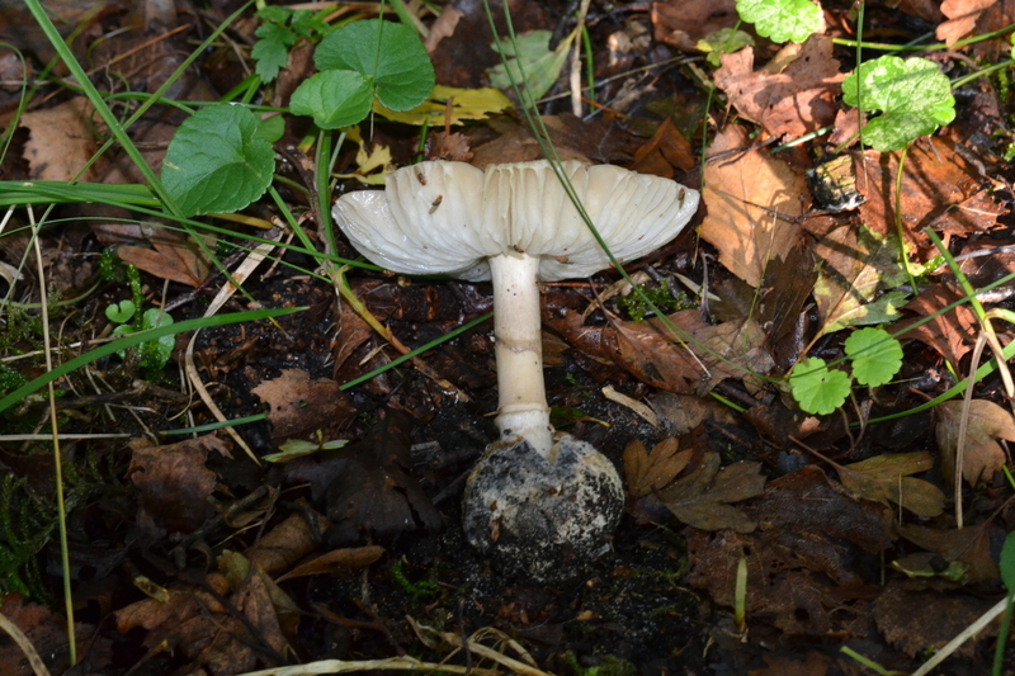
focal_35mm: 128
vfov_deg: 10.7
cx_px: 508
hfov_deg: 16.1
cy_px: 338
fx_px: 3594
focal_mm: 85
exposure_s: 1/60
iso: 1600
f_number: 11
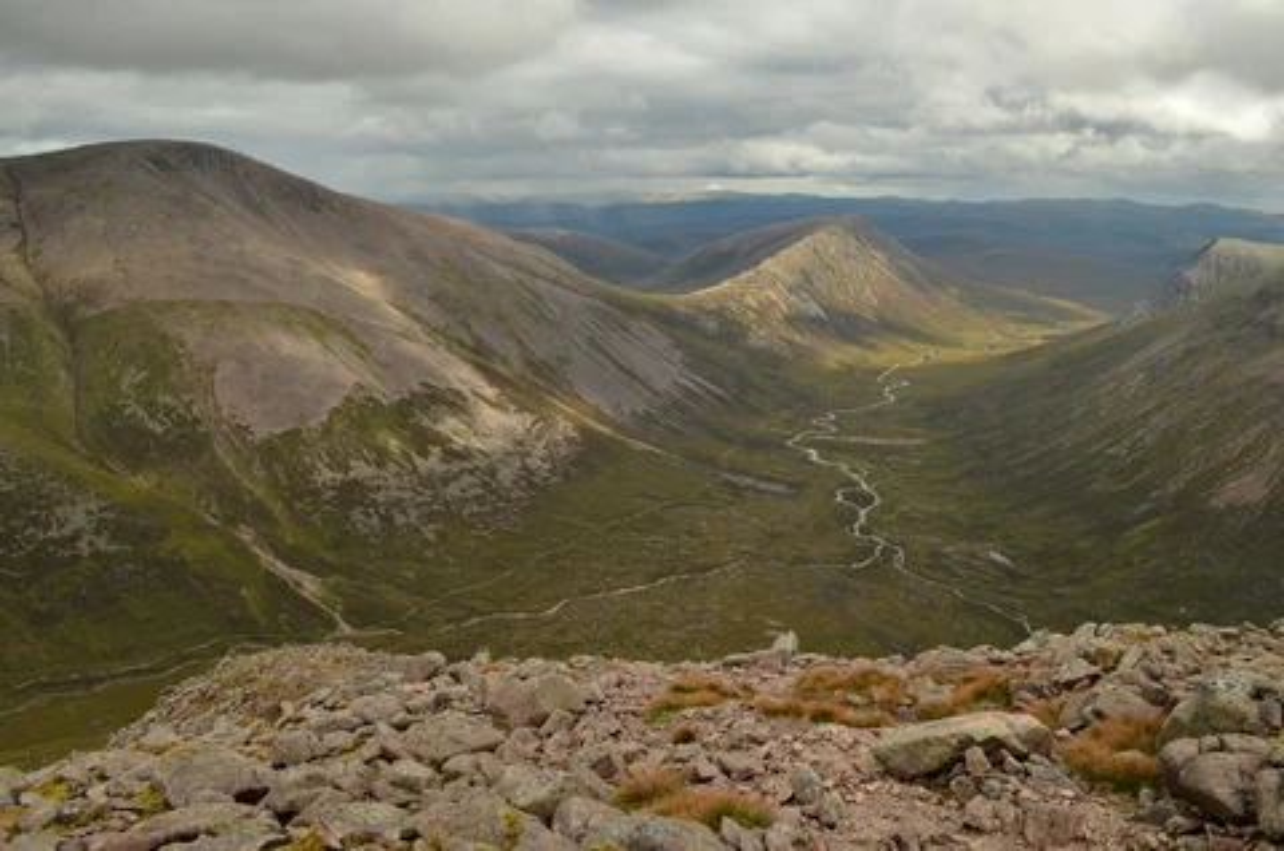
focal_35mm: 27
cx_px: 642
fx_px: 961
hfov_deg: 67.5
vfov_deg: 47.7
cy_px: 426
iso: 400
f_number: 13
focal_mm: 18
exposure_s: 1/100
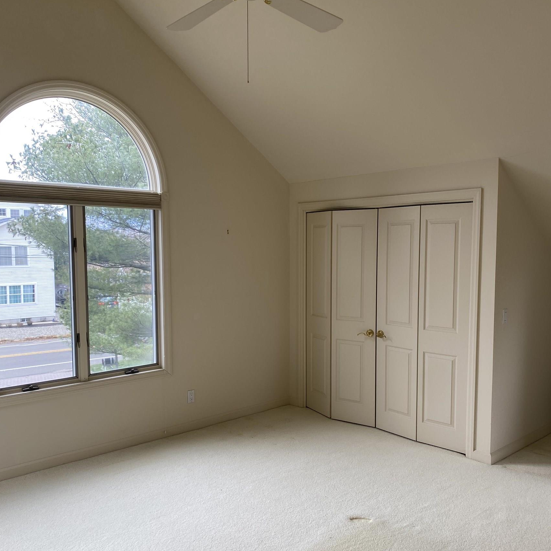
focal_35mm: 31
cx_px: 274
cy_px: 287
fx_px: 558
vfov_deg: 52.5
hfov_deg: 52.5
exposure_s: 1/156
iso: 32
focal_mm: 4.25
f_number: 1.8
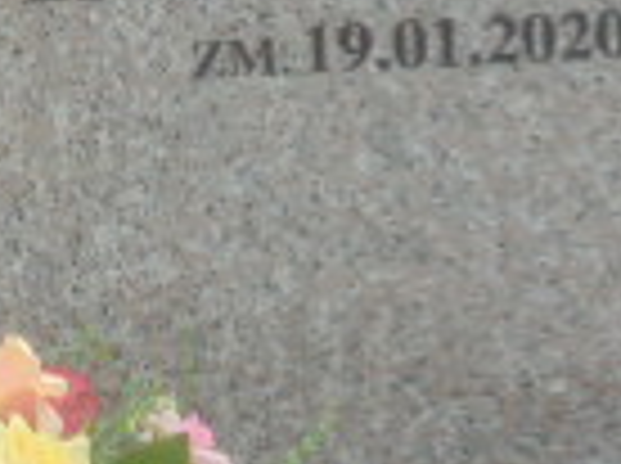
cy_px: -432
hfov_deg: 7.6
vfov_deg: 5.6
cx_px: 72
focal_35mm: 260
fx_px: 4656
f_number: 5.2
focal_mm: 10.1
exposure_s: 1/160
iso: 100
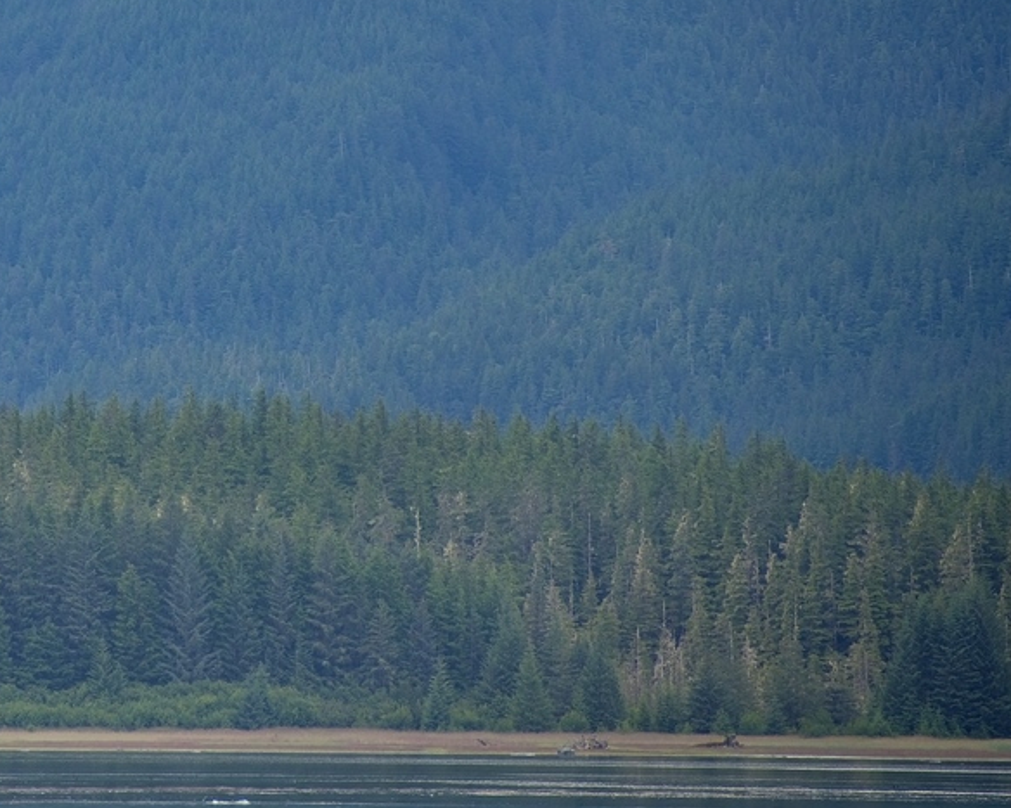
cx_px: -81
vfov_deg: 2.5
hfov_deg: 3.1
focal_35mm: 617
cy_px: 256
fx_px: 18459
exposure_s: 1/640
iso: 360
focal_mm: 300
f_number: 5.6
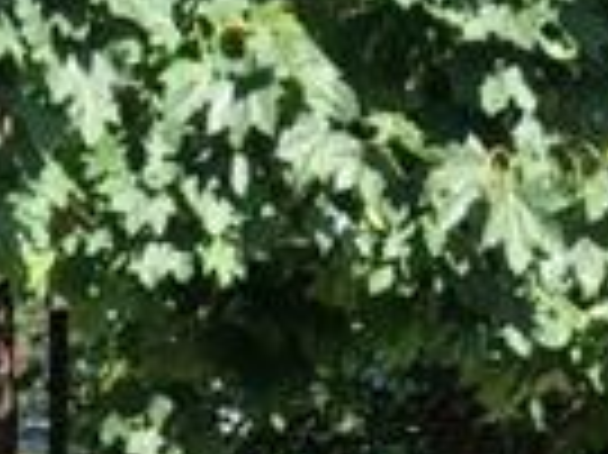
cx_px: 27
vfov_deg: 6.2
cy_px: 1600
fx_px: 3720
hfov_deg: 9.3
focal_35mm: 212
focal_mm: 3.99
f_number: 1.8
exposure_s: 1/422
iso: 20
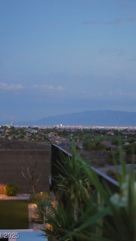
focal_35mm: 74
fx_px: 474
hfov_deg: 16.3
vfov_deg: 28.6
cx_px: 68
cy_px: 121
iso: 12800
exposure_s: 1/160
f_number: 4.5
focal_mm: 70
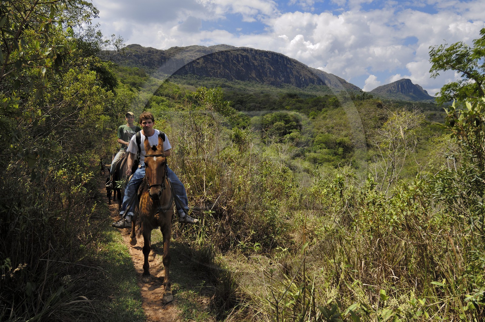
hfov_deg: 70.5
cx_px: 242
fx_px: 343
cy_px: 161
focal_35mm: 26
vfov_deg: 50.3
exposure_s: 1/250
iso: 100
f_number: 7.1
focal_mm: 17
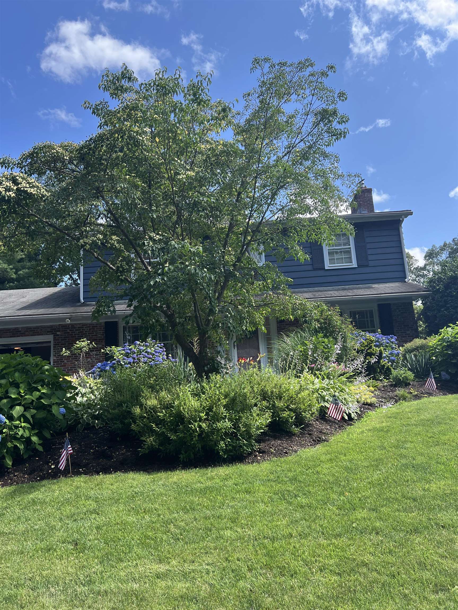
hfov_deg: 53.1
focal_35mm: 26
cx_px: 229
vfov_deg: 67.3
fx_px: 459
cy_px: 305
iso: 50
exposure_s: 1/1511
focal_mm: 5.7
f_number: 1.5
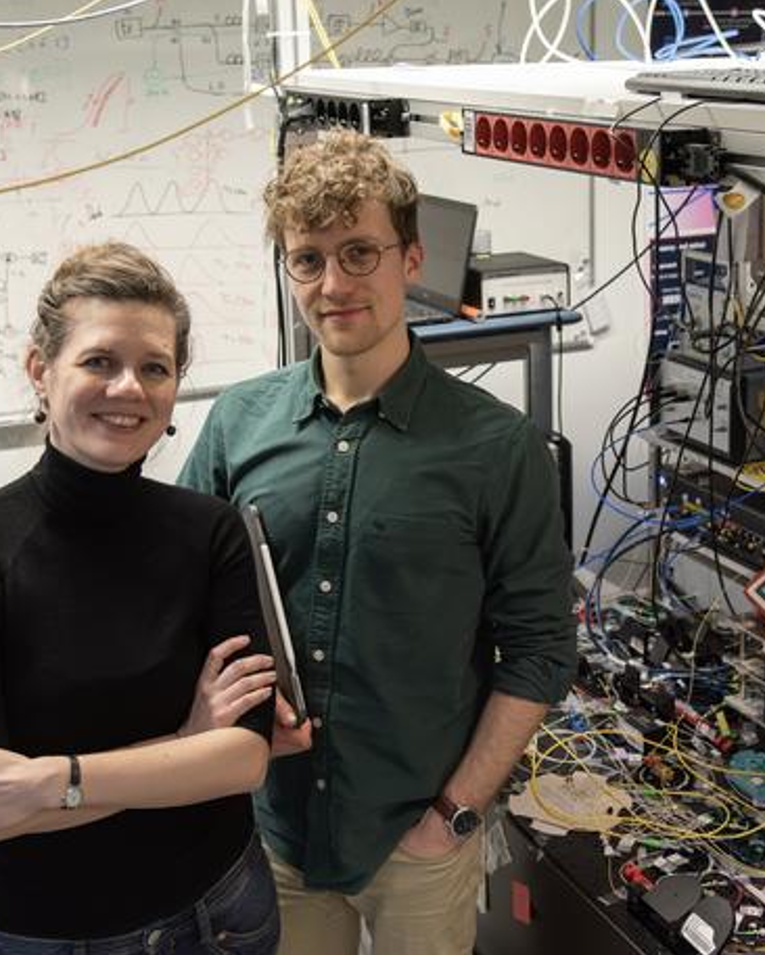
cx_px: 539
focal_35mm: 46
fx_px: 1301
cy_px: 482
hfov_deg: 32.4
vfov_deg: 40.3
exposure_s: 1/125
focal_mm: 32
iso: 3200
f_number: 4.5
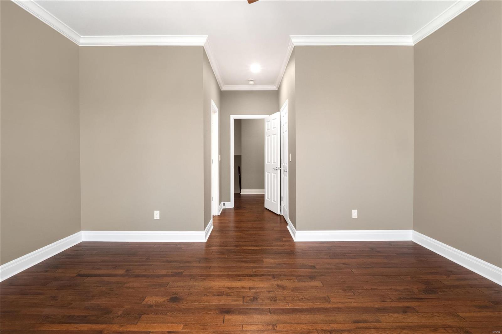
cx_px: 251
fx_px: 223
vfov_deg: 73.7
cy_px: 167
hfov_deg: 96.7
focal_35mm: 16
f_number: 10
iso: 400
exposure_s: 1/1.67
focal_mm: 8
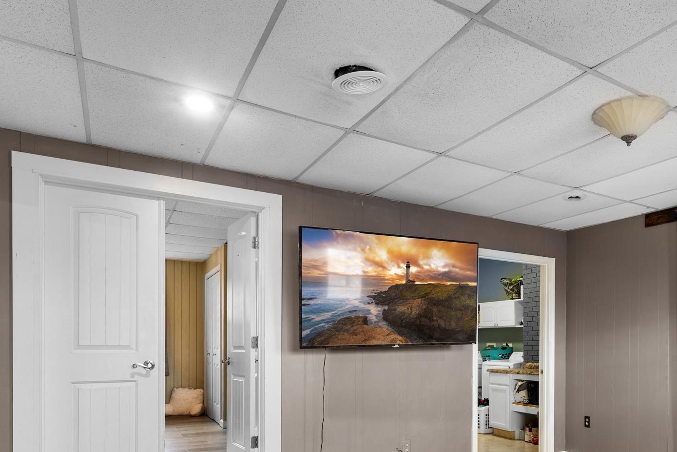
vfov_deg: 46.0
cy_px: 346
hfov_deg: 65.3
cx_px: 460
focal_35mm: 27
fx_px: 508
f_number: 9
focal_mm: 10
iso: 200
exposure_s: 2.5
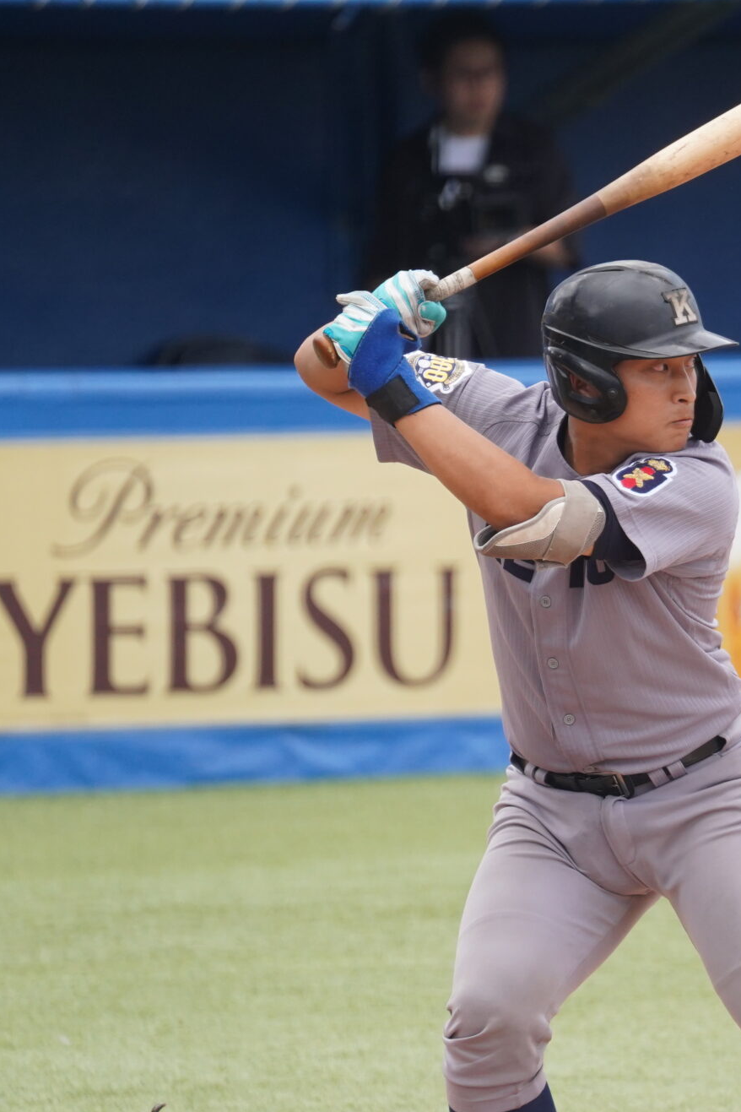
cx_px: 712
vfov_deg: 2.8
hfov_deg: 1.9
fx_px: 22492
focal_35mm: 729
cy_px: 658
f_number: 6.3
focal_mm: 374.8
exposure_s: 1/1600
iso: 1600
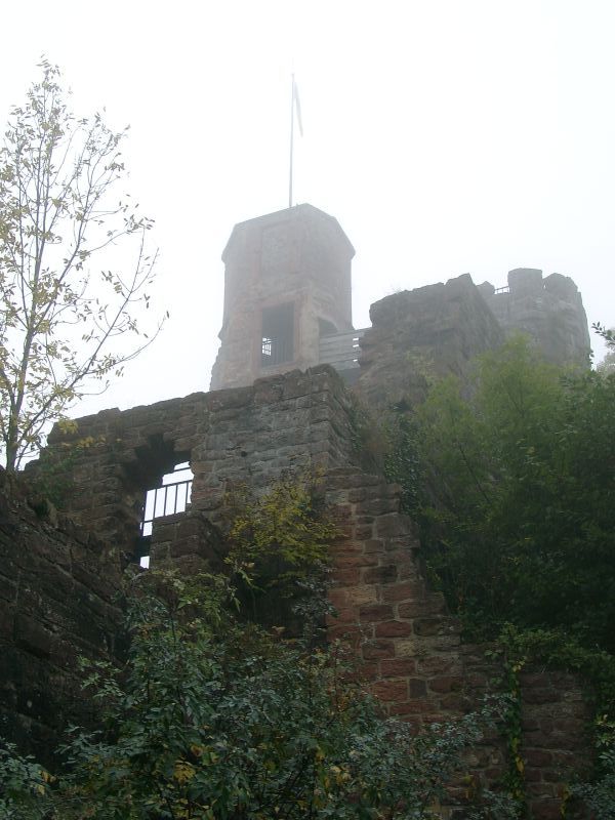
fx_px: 1066
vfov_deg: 42.1
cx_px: 308
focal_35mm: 45
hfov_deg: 32.2
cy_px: 410
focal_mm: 9.29
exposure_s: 1/263
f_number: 4
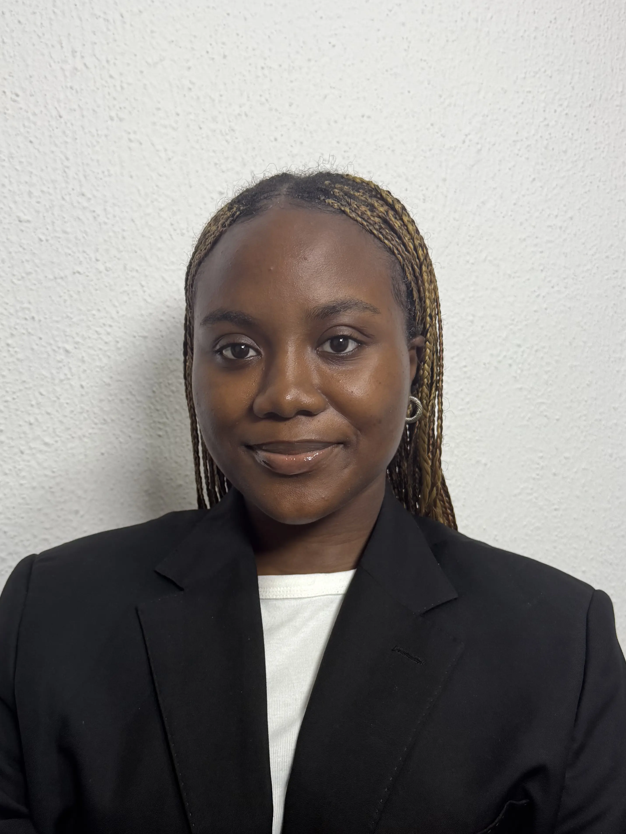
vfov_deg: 51.1
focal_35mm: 36
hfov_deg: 39.7
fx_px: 868
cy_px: 493
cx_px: 301
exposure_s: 1/121
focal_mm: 6.76
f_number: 1.78
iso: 200
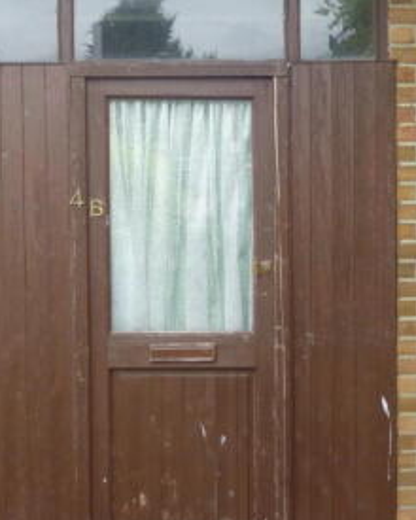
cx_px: 303
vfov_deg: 32.3
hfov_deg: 26.0
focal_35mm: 58
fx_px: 893
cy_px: 184
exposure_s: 1/60
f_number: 3.1
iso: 125
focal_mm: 5
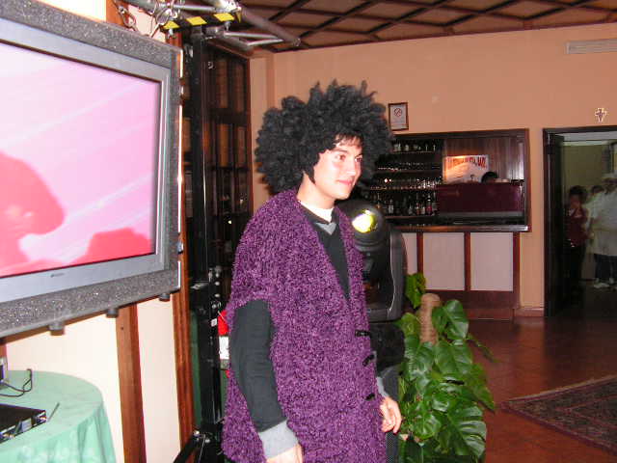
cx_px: 308
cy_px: 232
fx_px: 642
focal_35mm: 36
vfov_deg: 39.7
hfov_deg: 51.4
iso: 200
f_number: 3.2
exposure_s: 1/40
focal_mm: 6
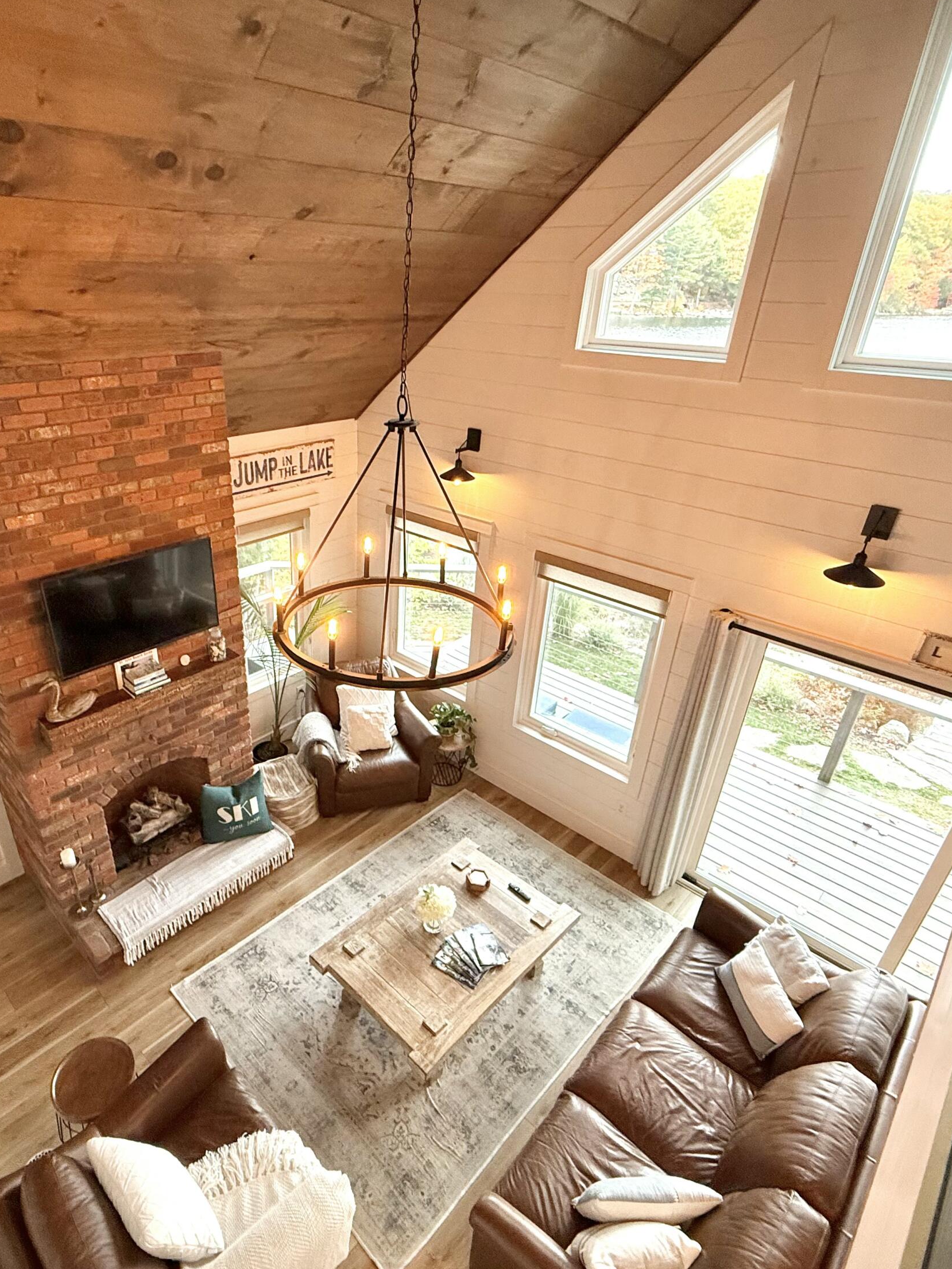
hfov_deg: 67.8
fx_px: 697
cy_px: 639
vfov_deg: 84.7
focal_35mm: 19
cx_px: 367
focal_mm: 2.22
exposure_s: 1/120
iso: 250
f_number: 2.2
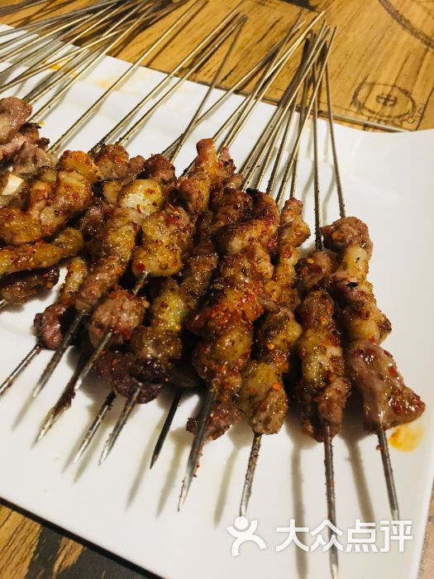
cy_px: 290
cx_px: 217
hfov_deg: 48.2
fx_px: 485
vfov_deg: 61.7
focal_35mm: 29
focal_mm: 4.15
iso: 400
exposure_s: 1/17
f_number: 2.2
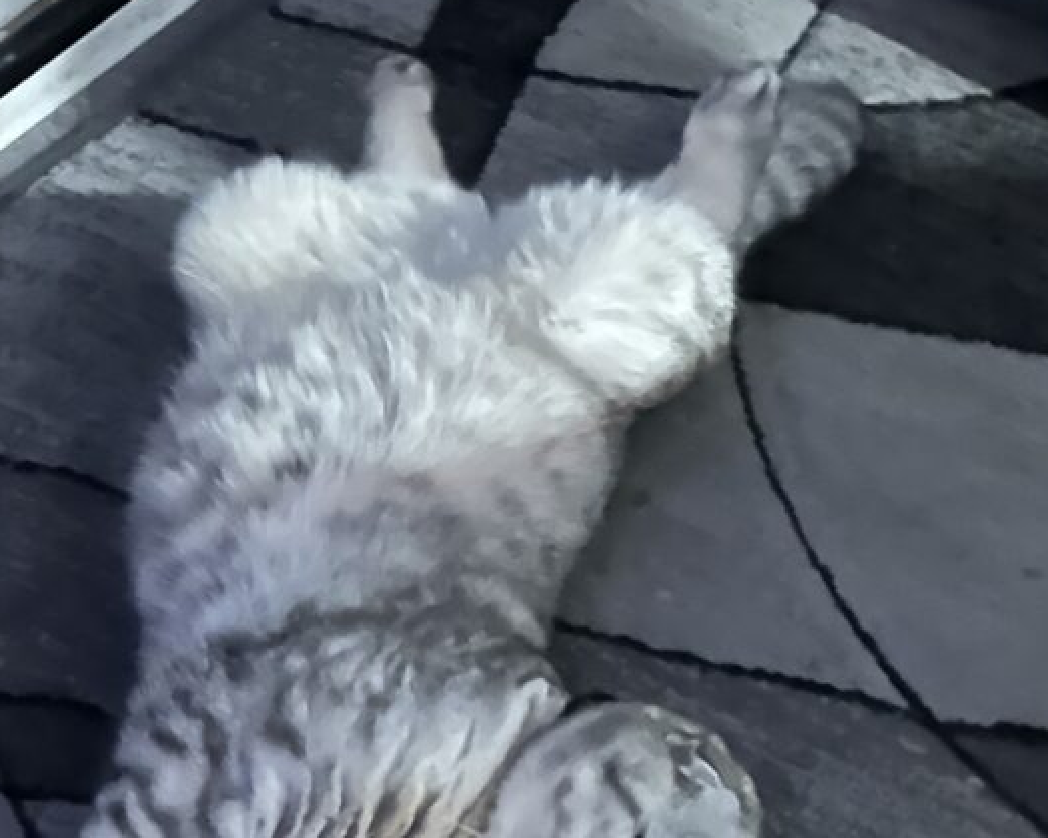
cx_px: 331
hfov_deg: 16.7
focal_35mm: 115
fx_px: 3566
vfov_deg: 13.4
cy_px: 573
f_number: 2.8
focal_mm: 9
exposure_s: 1/8
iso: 2000
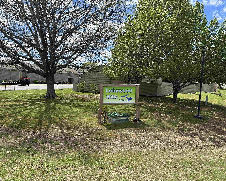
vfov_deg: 54.9
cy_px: 91
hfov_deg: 65.9
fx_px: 174
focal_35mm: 26
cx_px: 104
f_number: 1.78
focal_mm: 6.86
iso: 80
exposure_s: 1/3356
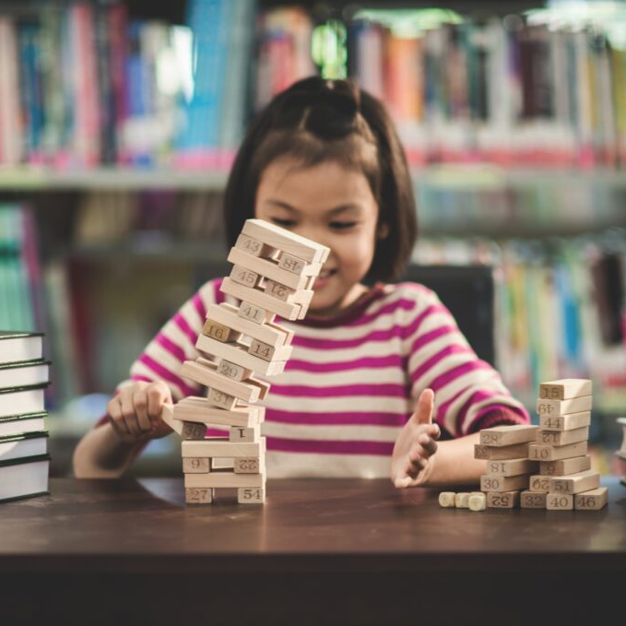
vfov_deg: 10.1
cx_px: 262
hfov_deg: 10.1
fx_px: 3540
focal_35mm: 173
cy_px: 313
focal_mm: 135
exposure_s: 1/125
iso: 320
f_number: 2
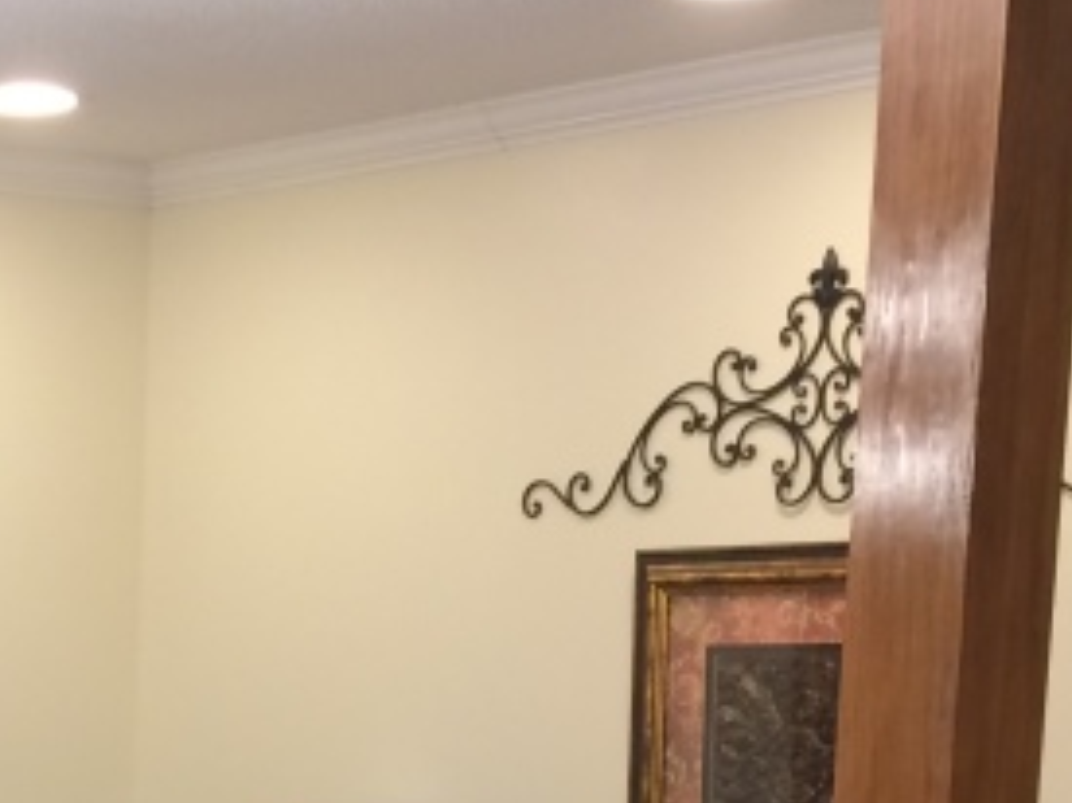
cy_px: 1286
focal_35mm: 108
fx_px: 3343
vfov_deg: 12.8
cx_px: -195
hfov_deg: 17.4
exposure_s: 1/30
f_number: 2.2
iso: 80
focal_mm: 4.15
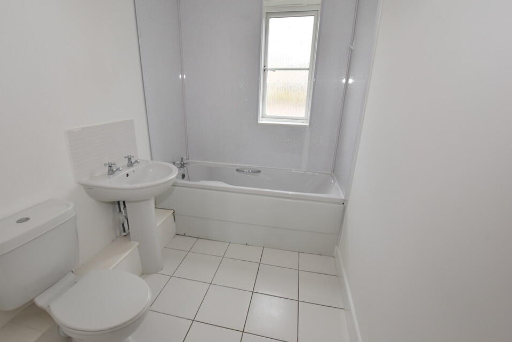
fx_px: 228
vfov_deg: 73.7
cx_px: 240
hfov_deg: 96.6
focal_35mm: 16
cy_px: 179
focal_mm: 10
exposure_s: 1/125
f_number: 5.6
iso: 400
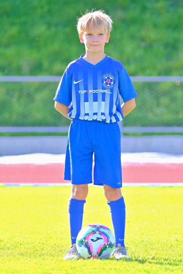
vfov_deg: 10.6
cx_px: 92
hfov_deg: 7.1
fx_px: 1480
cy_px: 137
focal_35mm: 194
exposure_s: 1/550
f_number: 2.8
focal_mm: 129.2
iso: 320
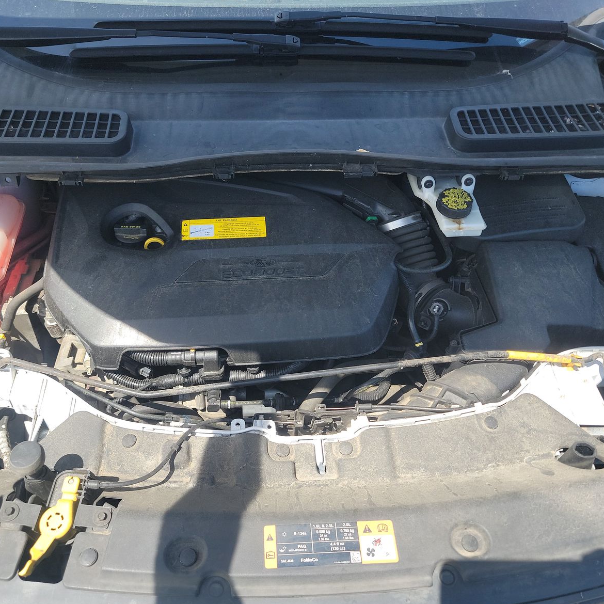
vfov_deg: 55.6
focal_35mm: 29
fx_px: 572
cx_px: 279
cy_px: 300
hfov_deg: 55.6
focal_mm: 6.7
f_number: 1.8
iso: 50
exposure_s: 1/268
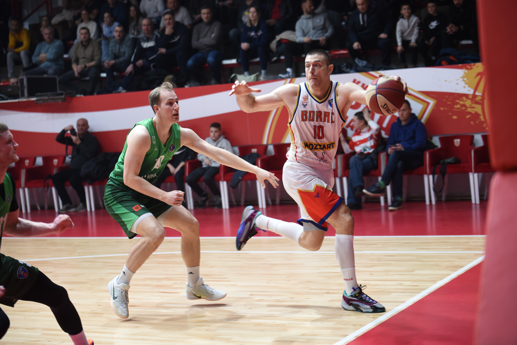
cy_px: 172
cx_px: 258
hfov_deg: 26.0
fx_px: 1120
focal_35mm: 78
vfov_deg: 17.5
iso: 1250
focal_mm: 78
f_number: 2.8
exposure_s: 1/500
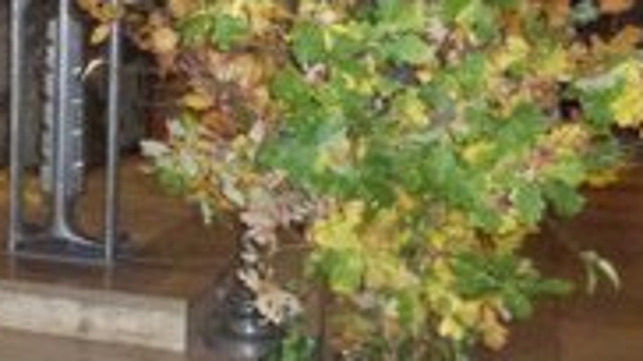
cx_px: -110
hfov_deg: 27.3
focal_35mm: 69
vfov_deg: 17.4
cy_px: 180
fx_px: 1175
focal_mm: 4.3
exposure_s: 1/60
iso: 1250
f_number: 3.3
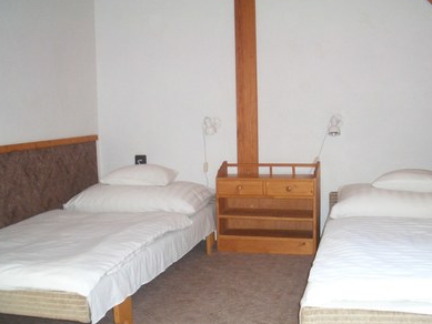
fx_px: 562
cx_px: 229
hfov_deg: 42.0
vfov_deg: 32.1
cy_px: 193
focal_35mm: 45
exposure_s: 1/60
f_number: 2.6
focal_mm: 5.8
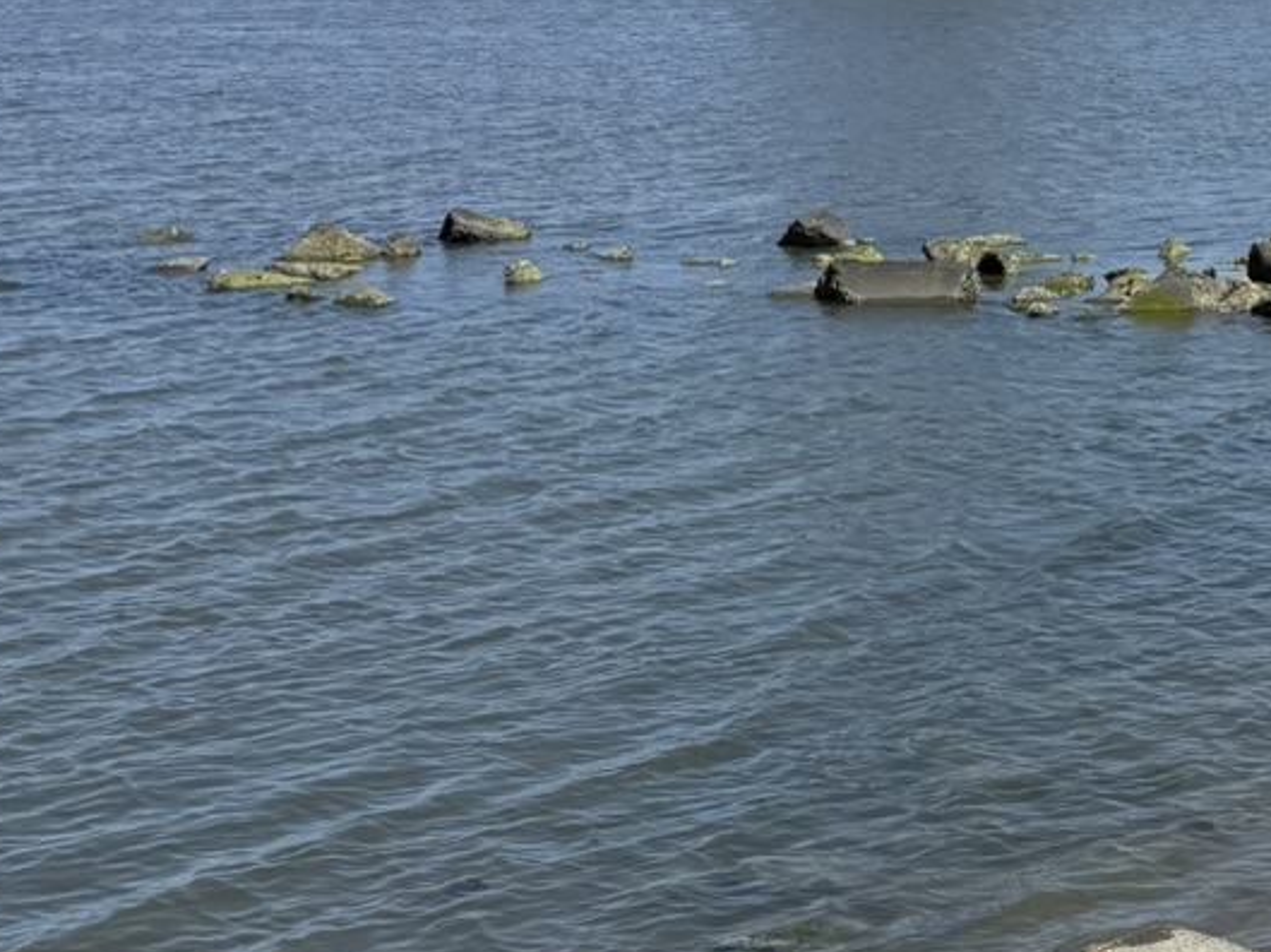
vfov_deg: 15.5
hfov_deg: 18.0
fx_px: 3412
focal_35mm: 93
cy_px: -89
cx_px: 2078
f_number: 1.78
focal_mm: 6.76
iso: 80
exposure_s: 1/6711
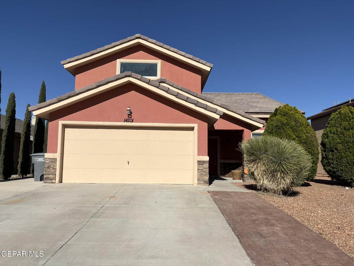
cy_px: 133
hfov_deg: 67.3
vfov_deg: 53.1
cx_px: 177
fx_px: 266
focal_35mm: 26
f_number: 1.6
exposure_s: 1/8850
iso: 50
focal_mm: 5.96
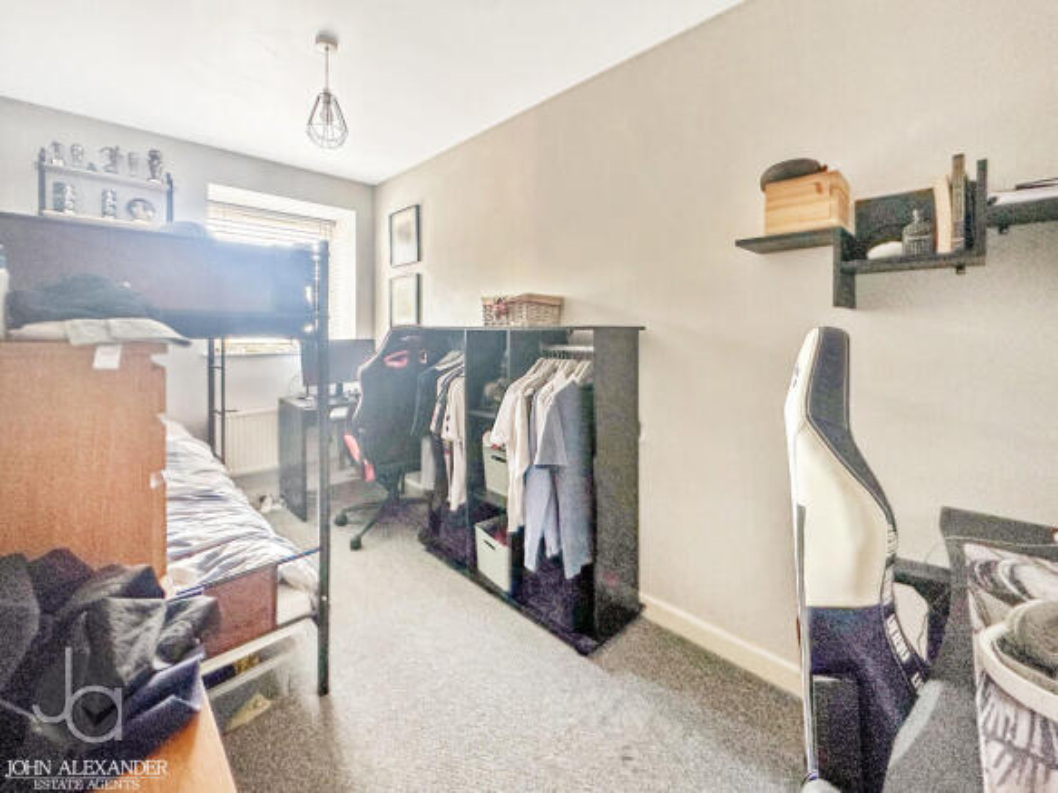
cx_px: 529
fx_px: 428
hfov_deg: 102.1
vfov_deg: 85.7
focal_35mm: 14
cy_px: 396
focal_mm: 2.22
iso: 320
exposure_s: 1/95
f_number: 2.2
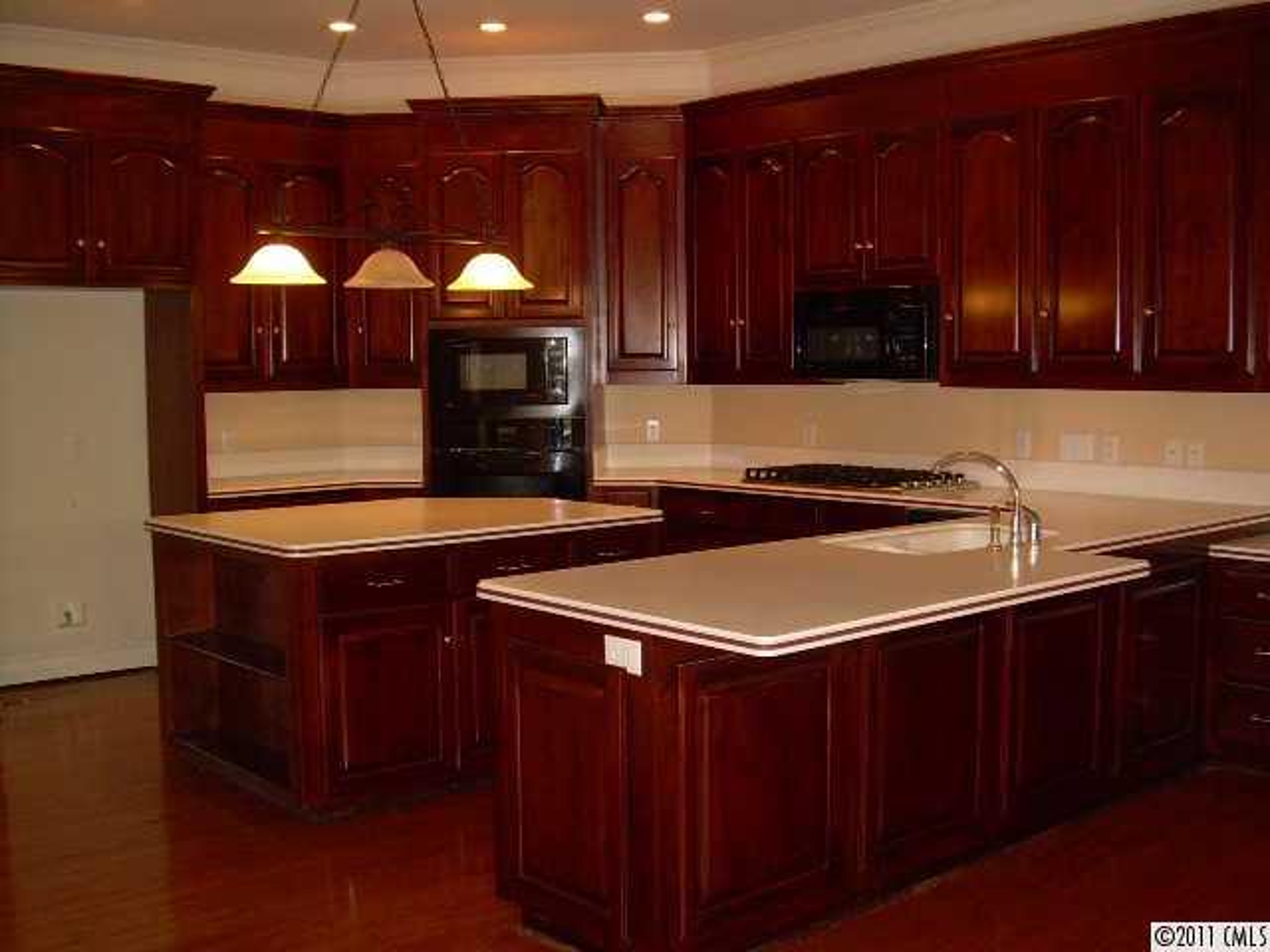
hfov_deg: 49.0
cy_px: 476
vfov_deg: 37.7
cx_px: 635
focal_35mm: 38
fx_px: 1394
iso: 200
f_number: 2.8
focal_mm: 6.3
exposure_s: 1/60
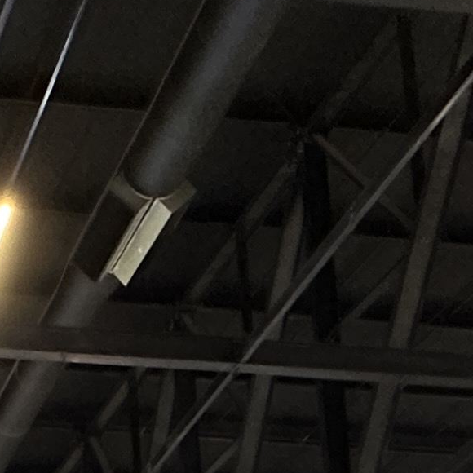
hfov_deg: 17.7
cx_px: -271
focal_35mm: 86
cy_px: 999
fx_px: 1329
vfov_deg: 15.3
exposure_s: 1/60
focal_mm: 2.22
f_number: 2.2
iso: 400
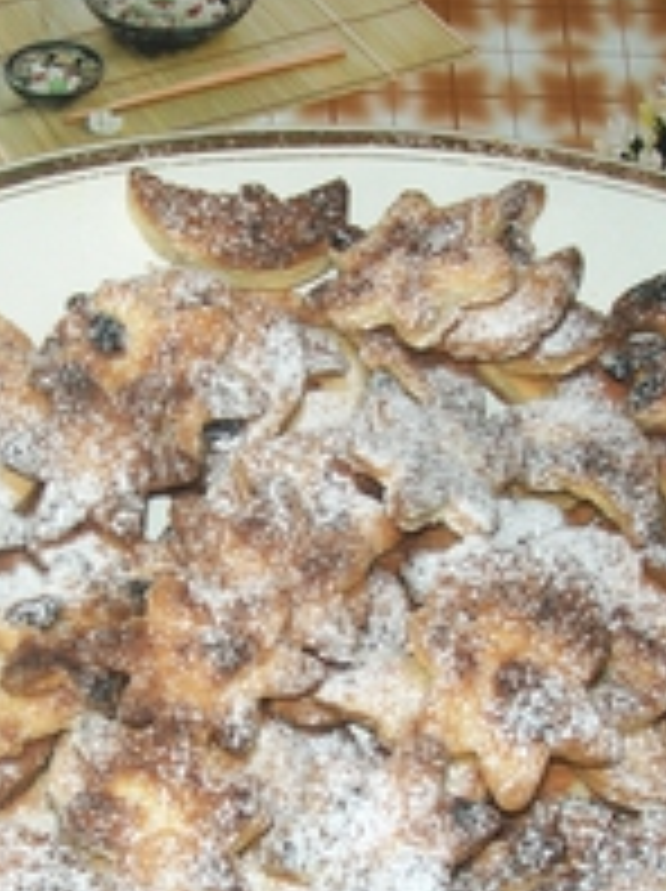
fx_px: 2108
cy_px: 590
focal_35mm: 82
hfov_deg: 17.9
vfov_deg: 23.8
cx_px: 198
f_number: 2.7
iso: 64
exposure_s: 1/60
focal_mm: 6
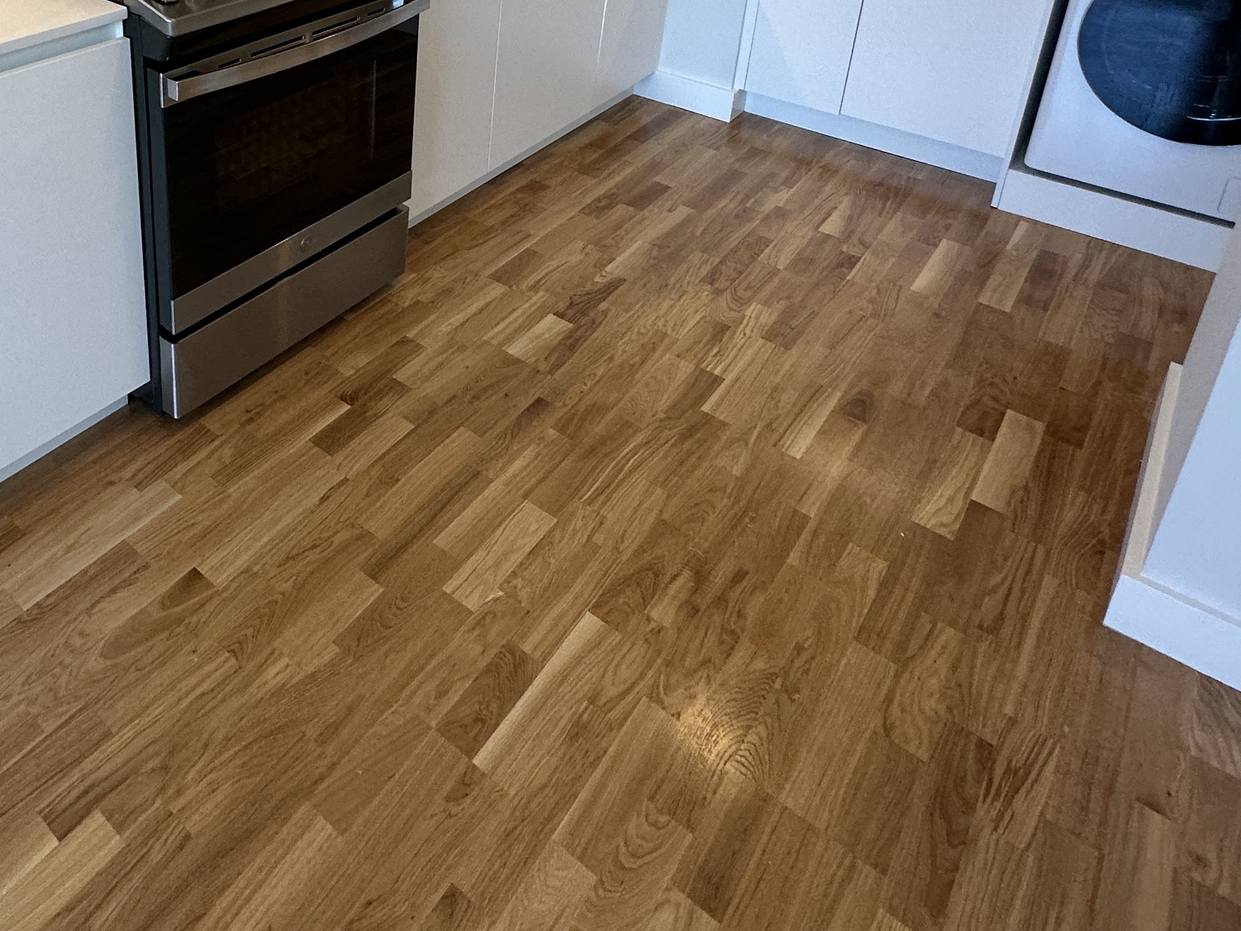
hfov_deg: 59.6
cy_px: 41
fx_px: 1004
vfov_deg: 43.9
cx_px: 293
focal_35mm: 28
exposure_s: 1/120
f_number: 2.2
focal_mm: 2.22
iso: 160
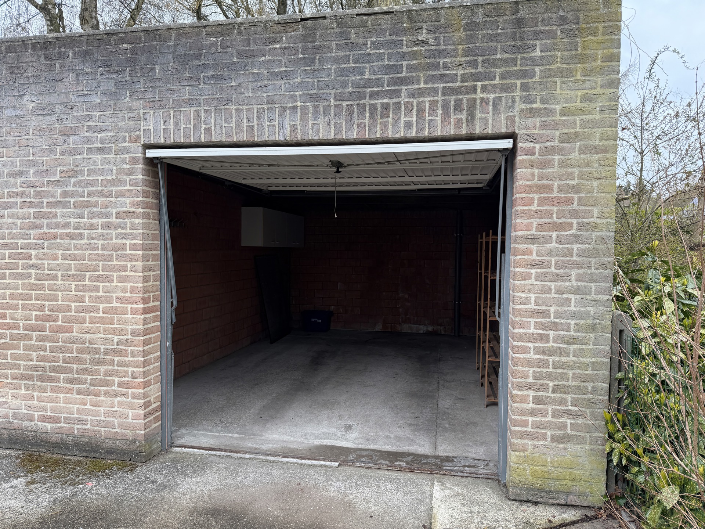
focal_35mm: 24
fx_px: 489
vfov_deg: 56.8
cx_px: 352
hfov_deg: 71.6
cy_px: 264
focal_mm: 6.76
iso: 80
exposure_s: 1/407
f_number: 1.78
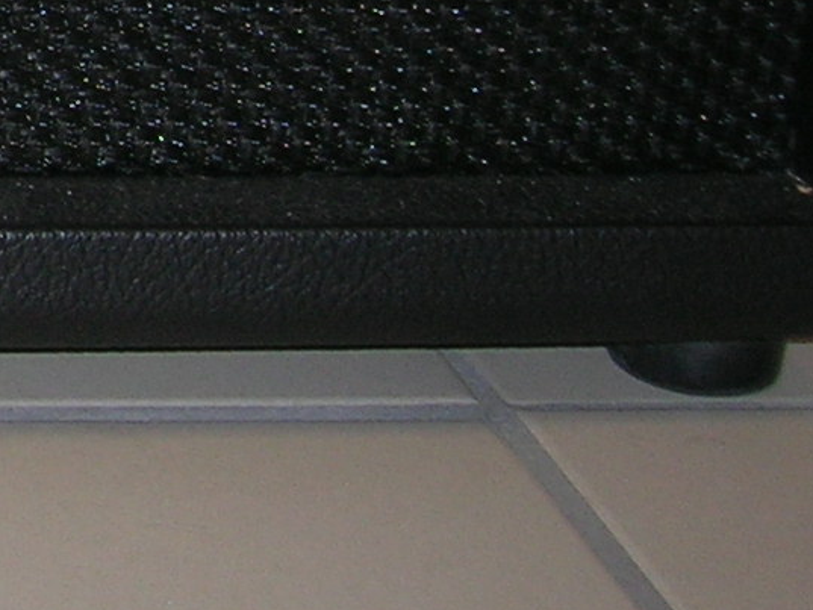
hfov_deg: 11.0
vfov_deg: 8.8
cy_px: -407
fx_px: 3853
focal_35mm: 164
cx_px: -777
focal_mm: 5.7
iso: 50
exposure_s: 1/60.1
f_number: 2.9
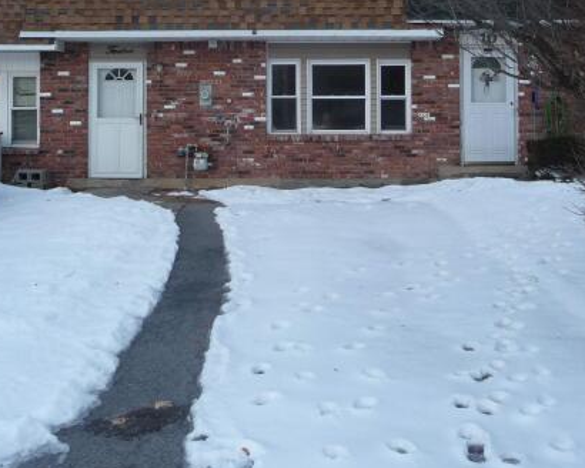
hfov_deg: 38.8
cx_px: 311
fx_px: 831
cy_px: 107
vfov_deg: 30.8
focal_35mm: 48
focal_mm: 4.7
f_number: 3.3
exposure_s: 1/60
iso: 100
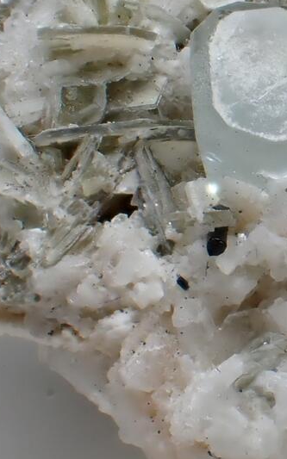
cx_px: 471
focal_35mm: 204
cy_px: 135
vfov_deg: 10.3
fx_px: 2554
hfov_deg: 6.3
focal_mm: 14.62
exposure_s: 1/320
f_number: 5.6
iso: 160
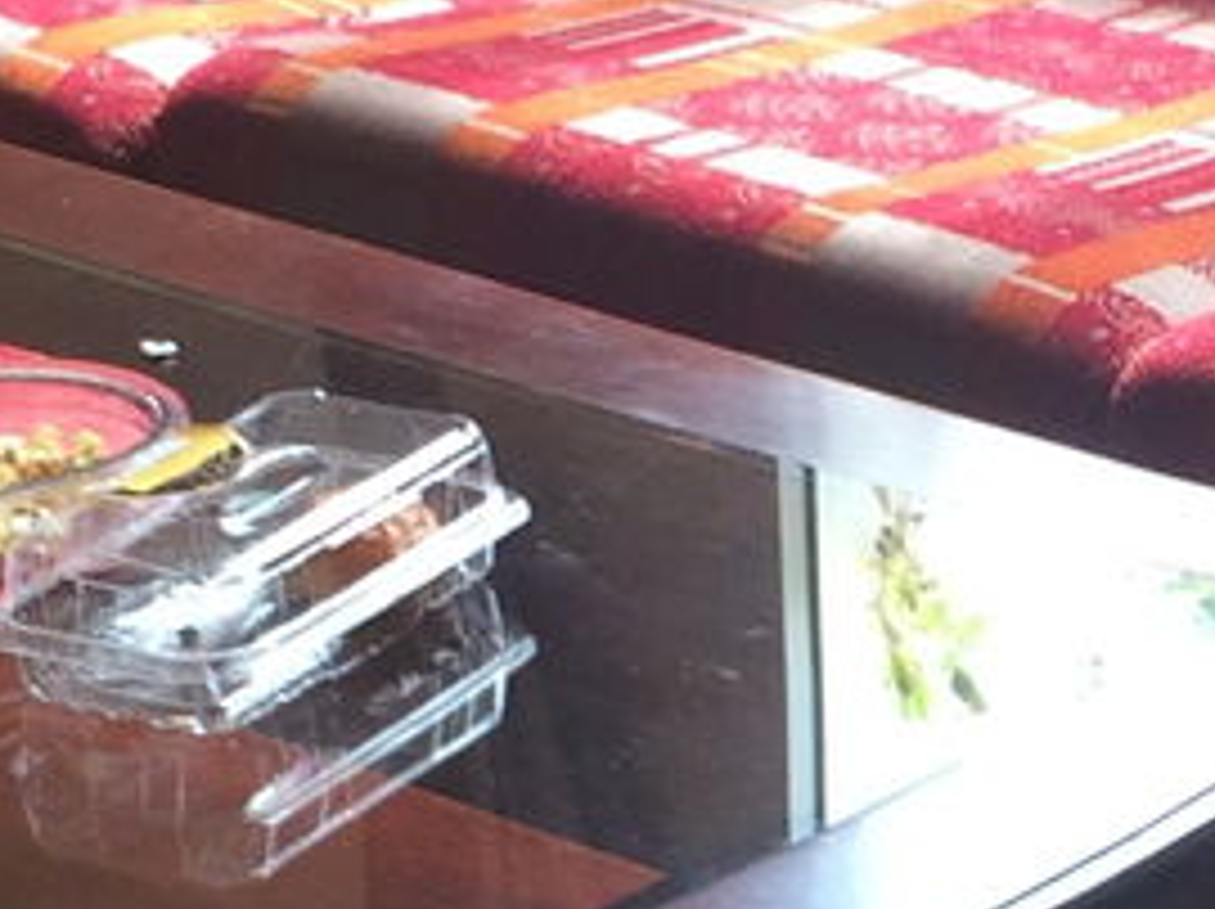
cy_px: 954
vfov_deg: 8.6
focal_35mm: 172
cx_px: 1503
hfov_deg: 11.3
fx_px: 6032
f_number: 2.2
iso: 50
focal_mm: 4.15
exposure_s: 1/33
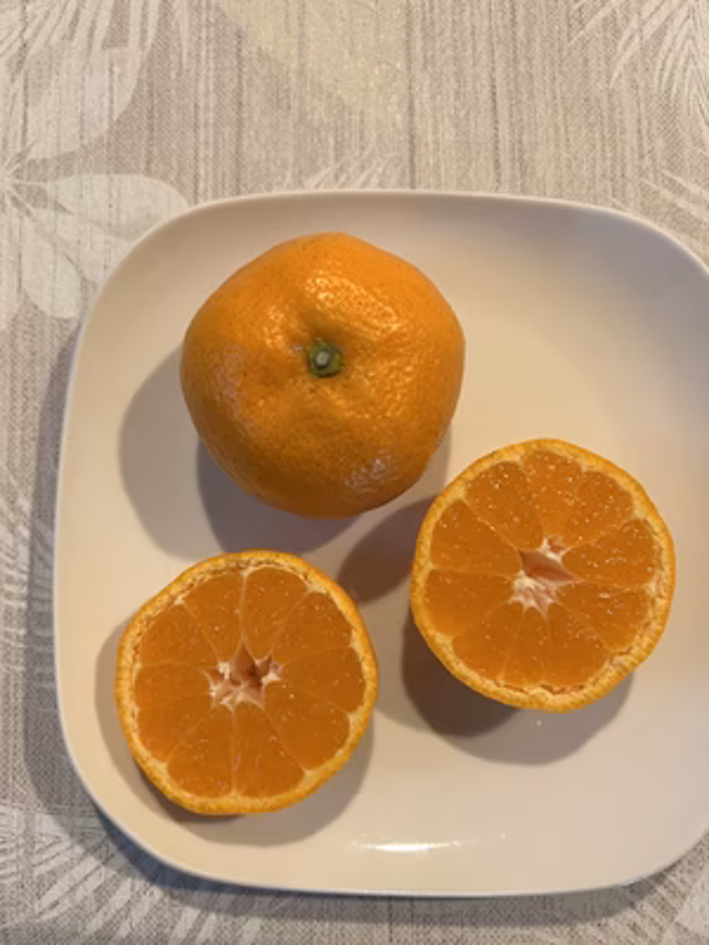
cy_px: 472
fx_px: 710
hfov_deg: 53.1
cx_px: 354
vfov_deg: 67.3
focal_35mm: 26
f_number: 1.5
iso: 125
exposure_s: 1/100
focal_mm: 5.7
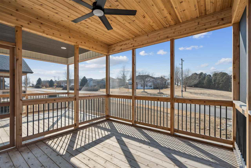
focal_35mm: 16
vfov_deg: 73.7
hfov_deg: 96.7
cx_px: 126
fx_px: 112
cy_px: 84
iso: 400
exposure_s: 1/1000
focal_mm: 16
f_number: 8
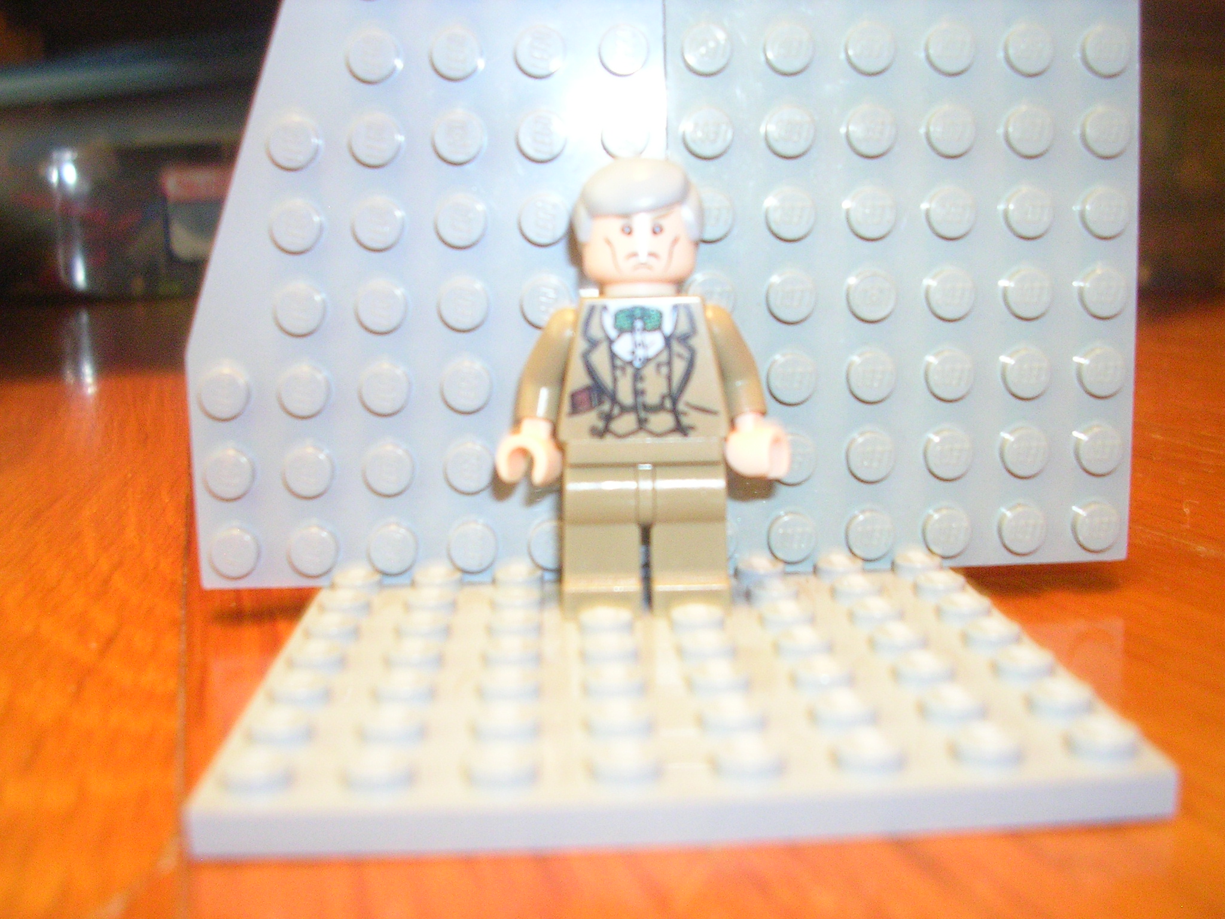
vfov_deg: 37.7
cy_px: 460
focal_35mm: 38
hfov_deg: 49.0
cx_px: 612
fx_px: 1345
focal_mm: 5.8
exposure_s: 1/2
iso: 200
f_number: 2.8
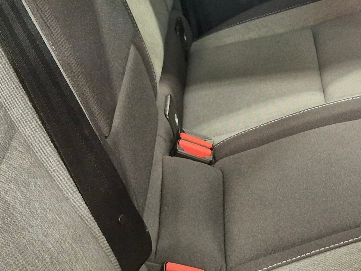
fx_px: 928
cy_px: -44
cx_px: 418
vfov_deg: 16.0
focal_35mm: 89
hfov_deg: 20.7
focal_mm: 5.54
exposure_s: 1/33
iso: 500
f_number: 1.8
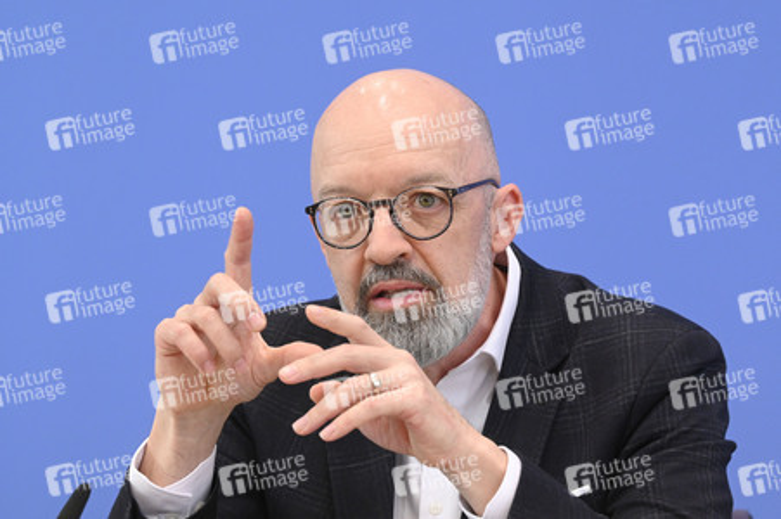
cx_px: 390
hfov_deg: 15.8
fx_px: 2818
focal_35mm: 130
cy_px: 260
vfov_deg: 10.5
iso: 3200
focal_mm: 130
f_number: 6.3
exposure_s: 1/400
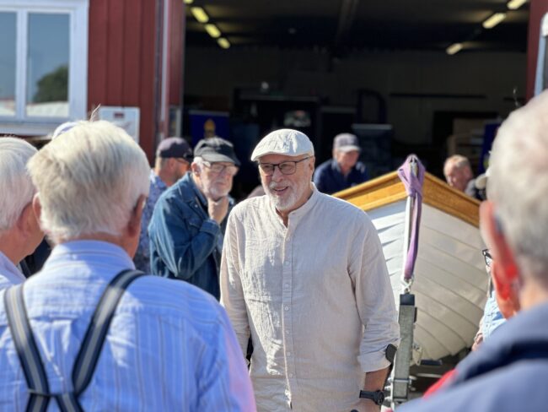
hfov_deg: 25.3
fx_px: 1219
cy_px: 206
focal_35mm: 77
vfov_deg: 19.2
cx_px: 274
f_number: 2.8
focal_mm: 9
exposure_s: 1/219
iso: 25
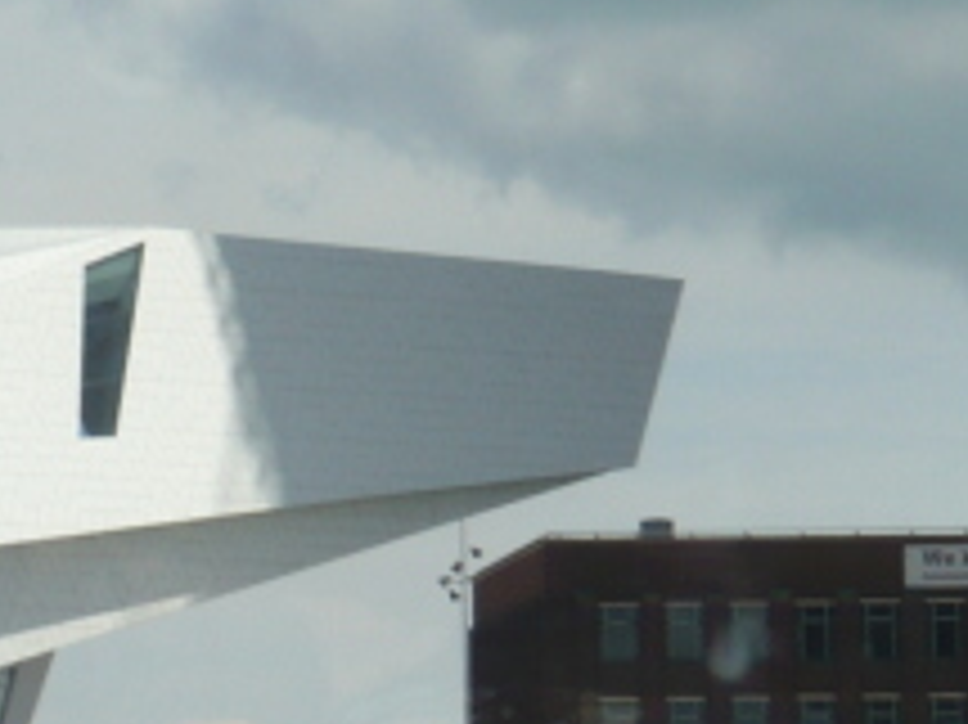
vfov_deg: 4.4
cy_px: 591
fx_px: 9363
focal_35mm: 335
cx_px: -122
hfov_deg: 5.9
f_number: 14
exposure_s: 1/125
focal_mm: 17.4
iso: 100
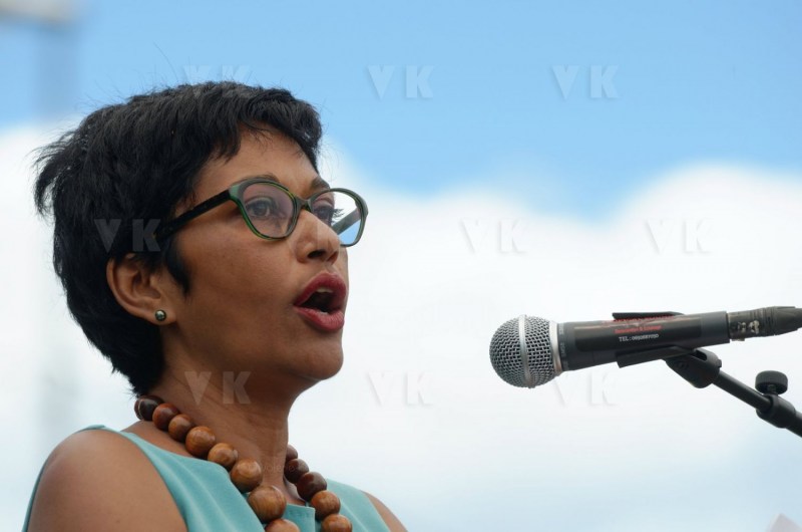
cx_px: 401
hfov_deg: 6.9
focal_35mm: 300
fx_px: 6670
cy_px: 266
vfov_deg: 4.6
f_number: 4.5
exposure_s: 1/500
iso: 100
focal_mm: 200
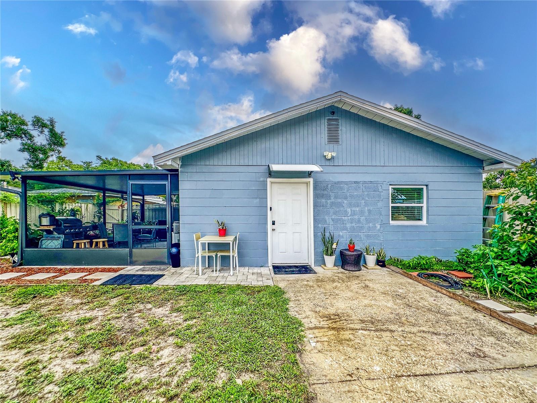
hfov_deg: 102.1
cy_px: 202
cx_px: 268
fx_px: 217
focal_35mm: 14
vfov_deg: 85.7
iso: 40
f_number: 2.2
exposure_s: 1/640
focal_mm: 2.22
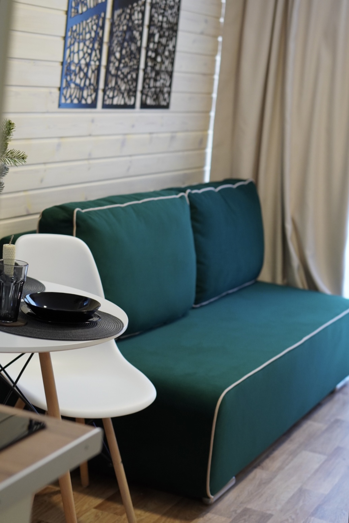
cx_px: 174
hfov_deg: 18.2
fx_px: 1089
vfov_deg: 27.0
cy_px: 262
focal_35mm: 75
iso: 1000
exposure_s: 1/250
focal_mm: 50
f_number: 2.5
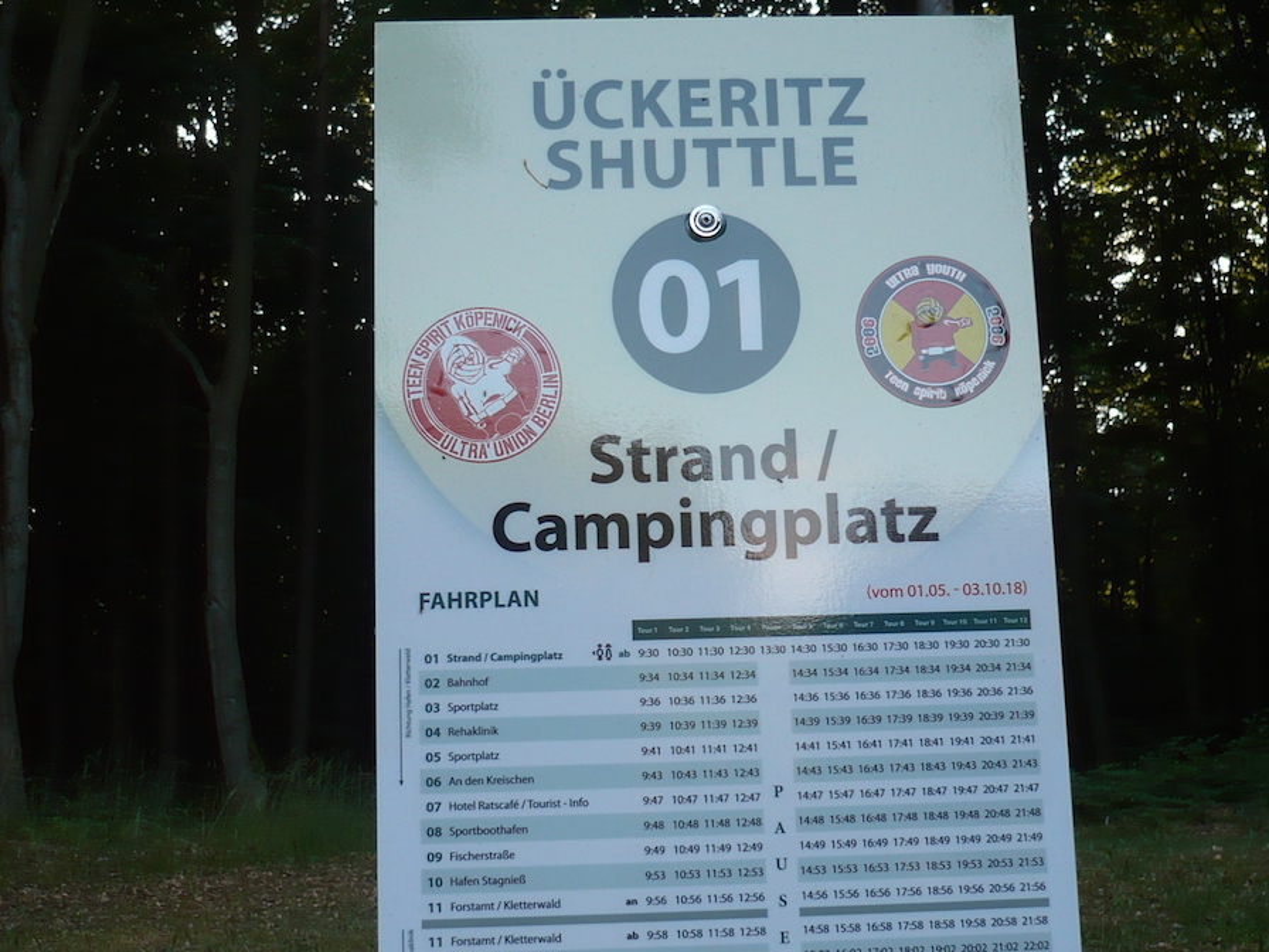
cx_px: 634
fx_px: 2016
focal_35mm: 55
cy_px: 476
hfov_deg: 34.9
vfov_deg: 26.6
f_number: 3
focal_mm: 6.6
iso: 100
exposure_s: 1/125
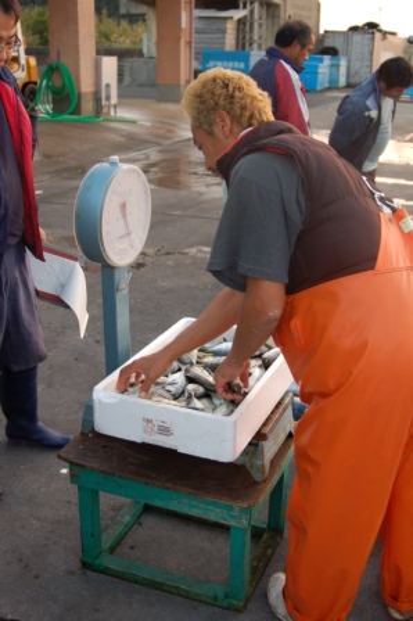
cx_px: 206
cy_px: 310
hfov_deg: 31.8
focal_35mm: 42
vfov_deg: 46.4
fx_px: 724
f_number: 4
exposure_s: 1/60
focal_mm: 28
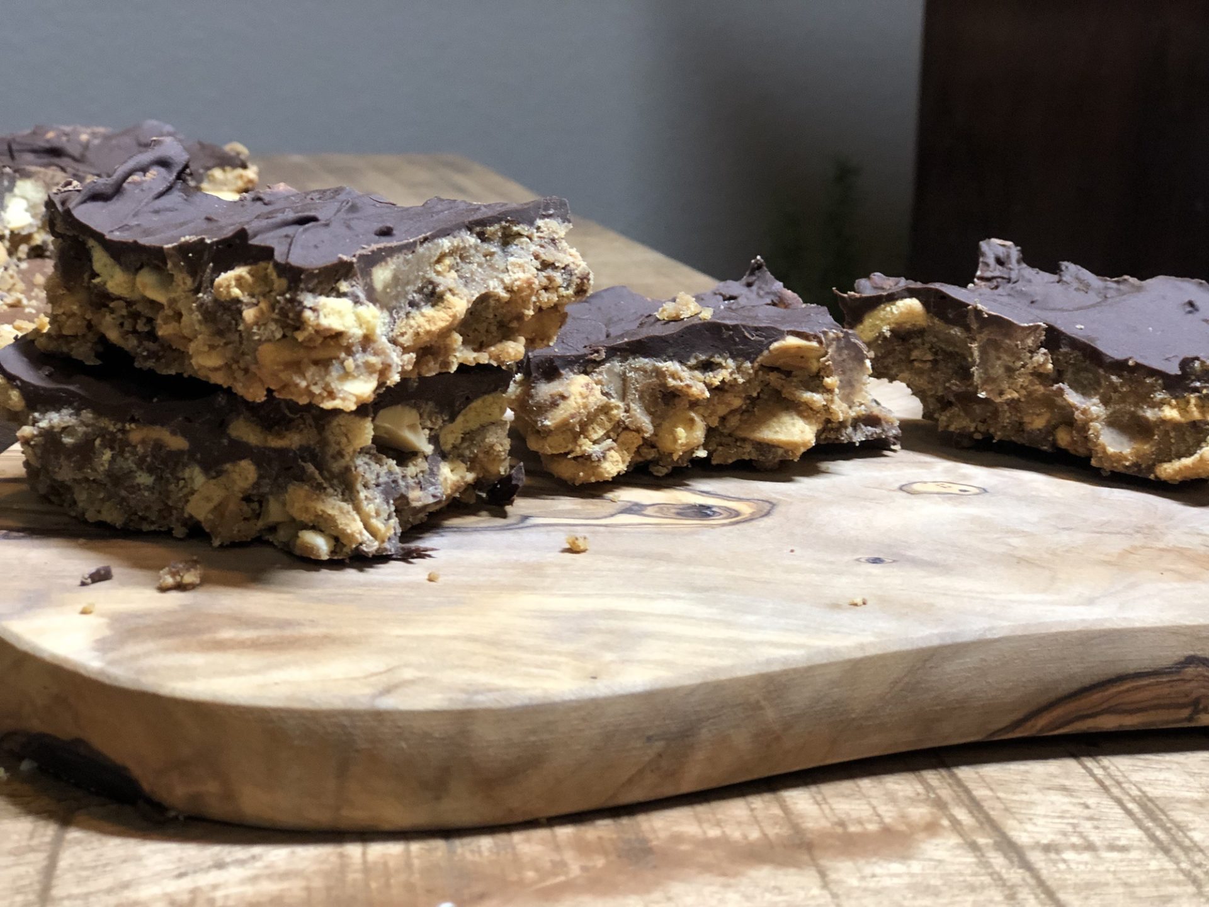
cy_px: 454
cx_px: 604
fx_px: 1991
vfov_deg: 25.7
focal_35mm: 57
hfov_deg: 33.8
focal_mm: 6.6
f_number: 2.8
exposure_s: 1/30
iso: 160
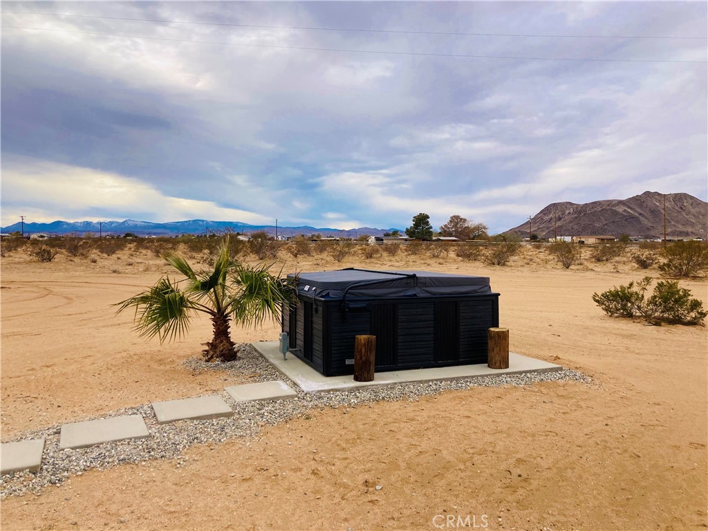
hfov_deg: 63.4
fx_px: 573
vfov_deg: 49.7
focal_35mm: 28
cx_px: 354
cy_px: 266
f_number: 1.8
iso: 20
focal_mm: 3.99
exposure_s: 1/1429
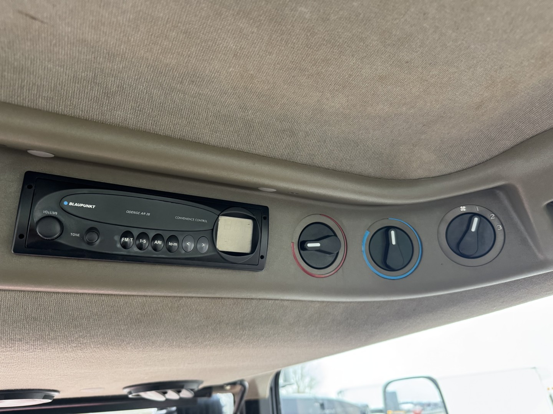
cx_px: 276
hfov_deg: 71.6
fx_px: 383
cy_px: 207
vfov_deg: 56.8
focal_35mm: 24
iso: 400
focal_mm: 6.76
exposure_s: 1/60
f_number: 1.78
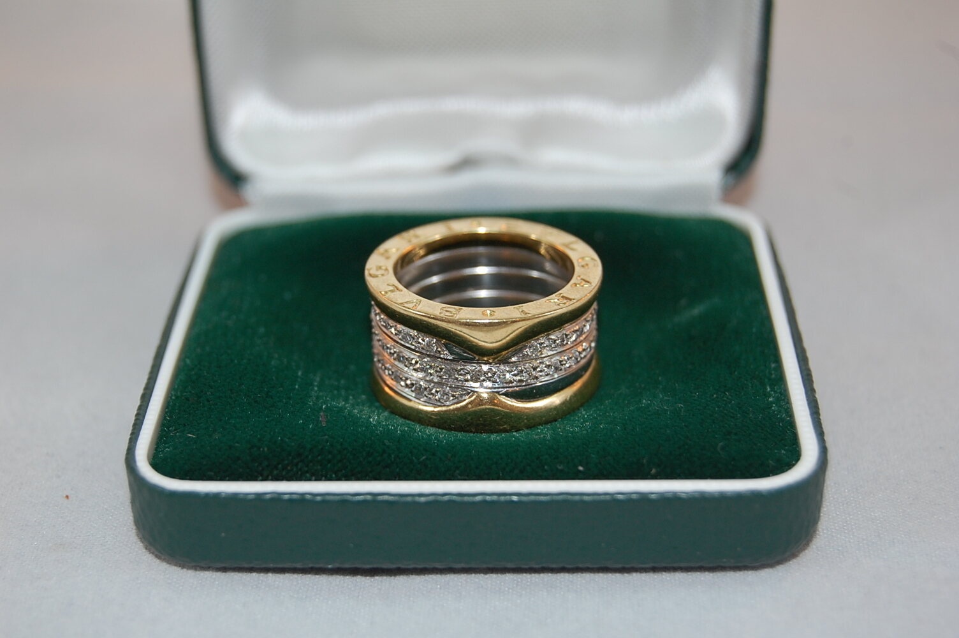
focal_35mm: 82
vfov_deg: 16.5
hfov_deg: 24.6
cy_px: 319
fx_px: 2196
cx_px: 480
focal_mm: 55
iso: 360
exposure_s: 1/60
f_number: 5.6
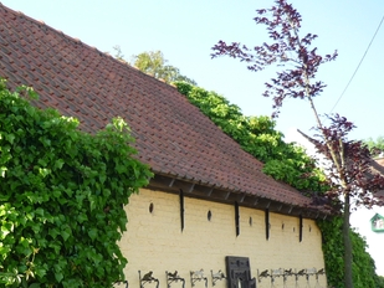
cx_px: 14
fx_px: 710
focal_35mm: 64
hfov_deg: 28.6
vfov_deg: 22.5
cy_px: 252
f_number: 2.8
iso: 100
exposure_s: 1/320
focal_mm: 5.5
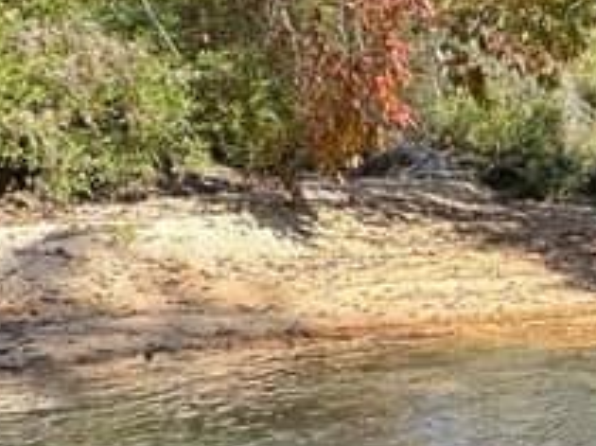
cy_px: 304
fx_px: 980
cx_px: 802
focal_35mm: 57
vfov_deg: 25.4
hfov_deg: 27.4
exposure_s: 1/237
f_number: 2.2
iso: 40
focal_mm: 2.22
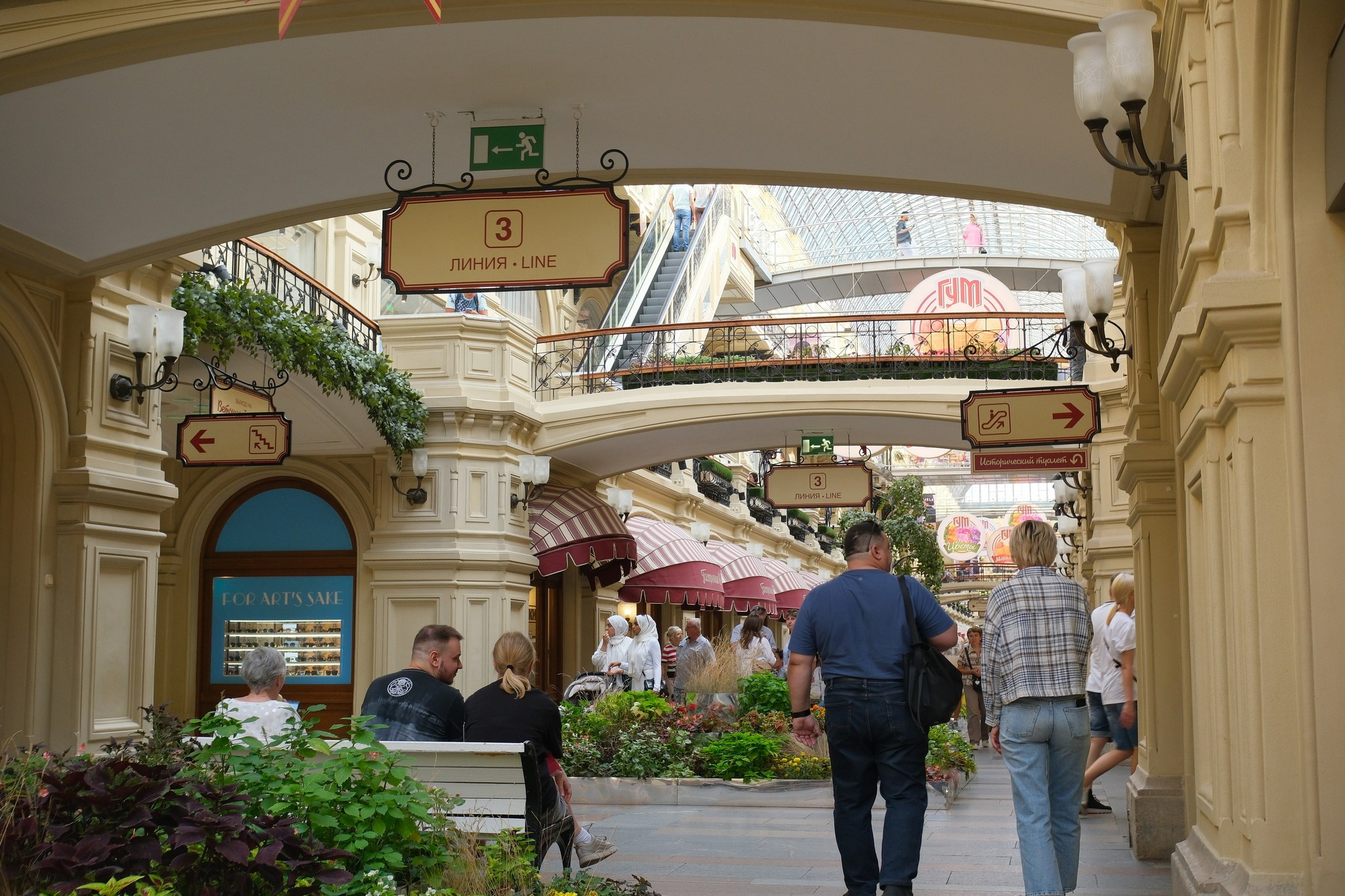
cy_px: 448
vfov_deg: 32.6
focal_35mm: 41
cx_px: 672
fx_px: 1532
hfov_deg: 47.4
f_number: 5.6
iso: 640
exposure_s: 1/90
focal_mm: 27
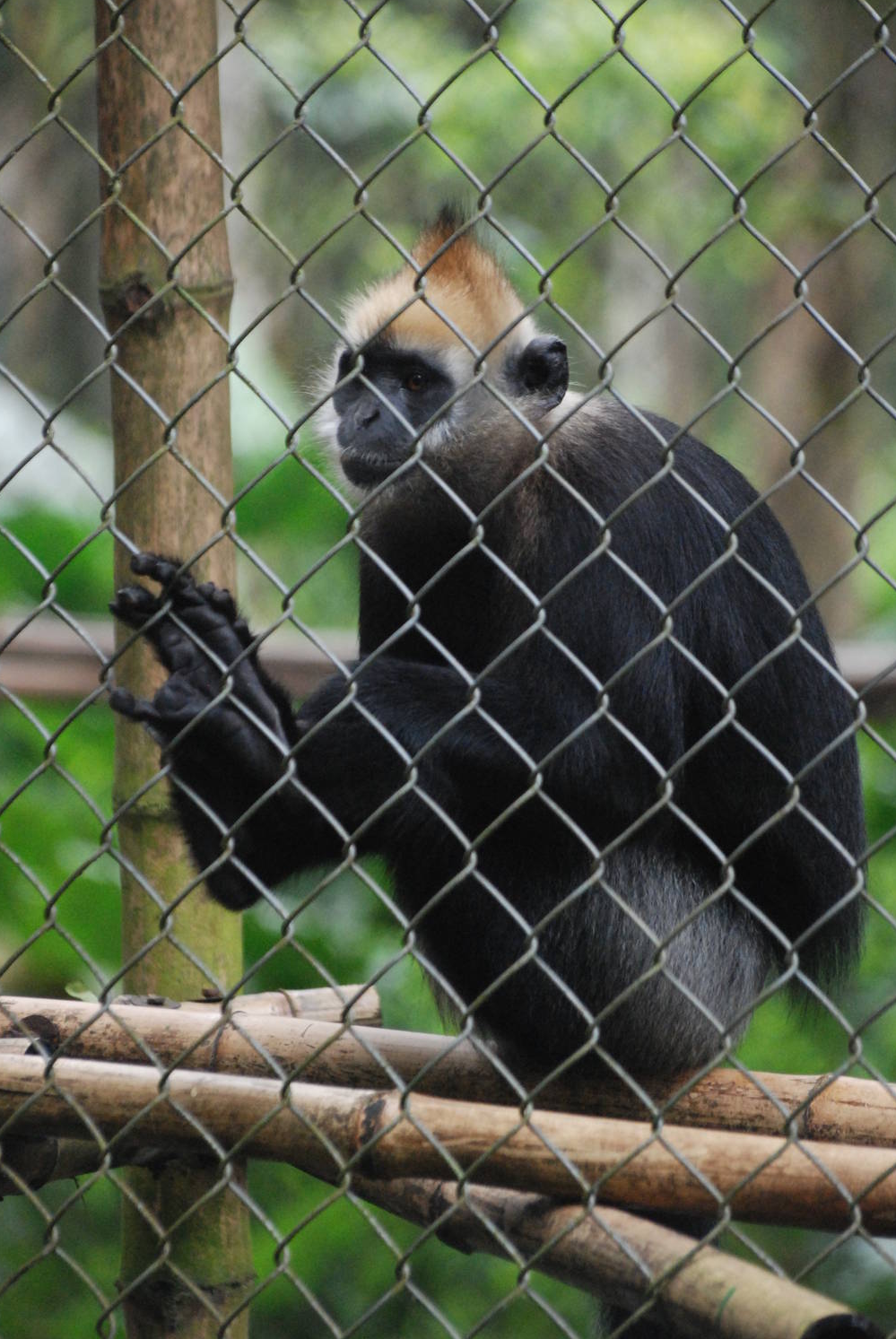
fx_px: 11675
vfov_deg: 6.6
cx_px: 441
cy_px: 637
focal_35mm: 314
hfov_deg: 4.4
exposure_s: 1/160
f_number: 4.8
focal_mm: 195
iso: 1600
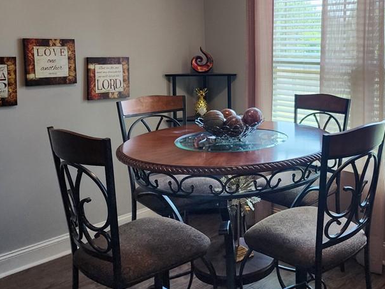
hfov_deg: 45.6
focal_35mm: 39
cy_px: 81
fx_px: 434
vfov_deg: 36.2
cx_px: 305
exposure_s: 1/120
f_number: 1.8
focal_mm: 6.4
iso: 200
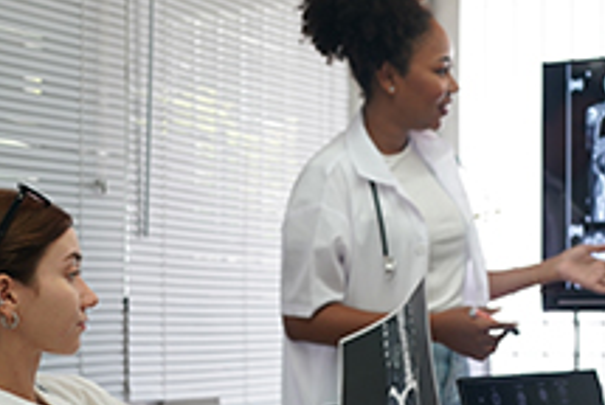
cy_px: 233
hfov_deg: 25.4
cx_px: 501
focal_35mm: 78
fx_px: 1313
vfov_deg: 17.5
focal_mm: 35
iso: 640
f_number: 2.2
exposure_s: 1/160
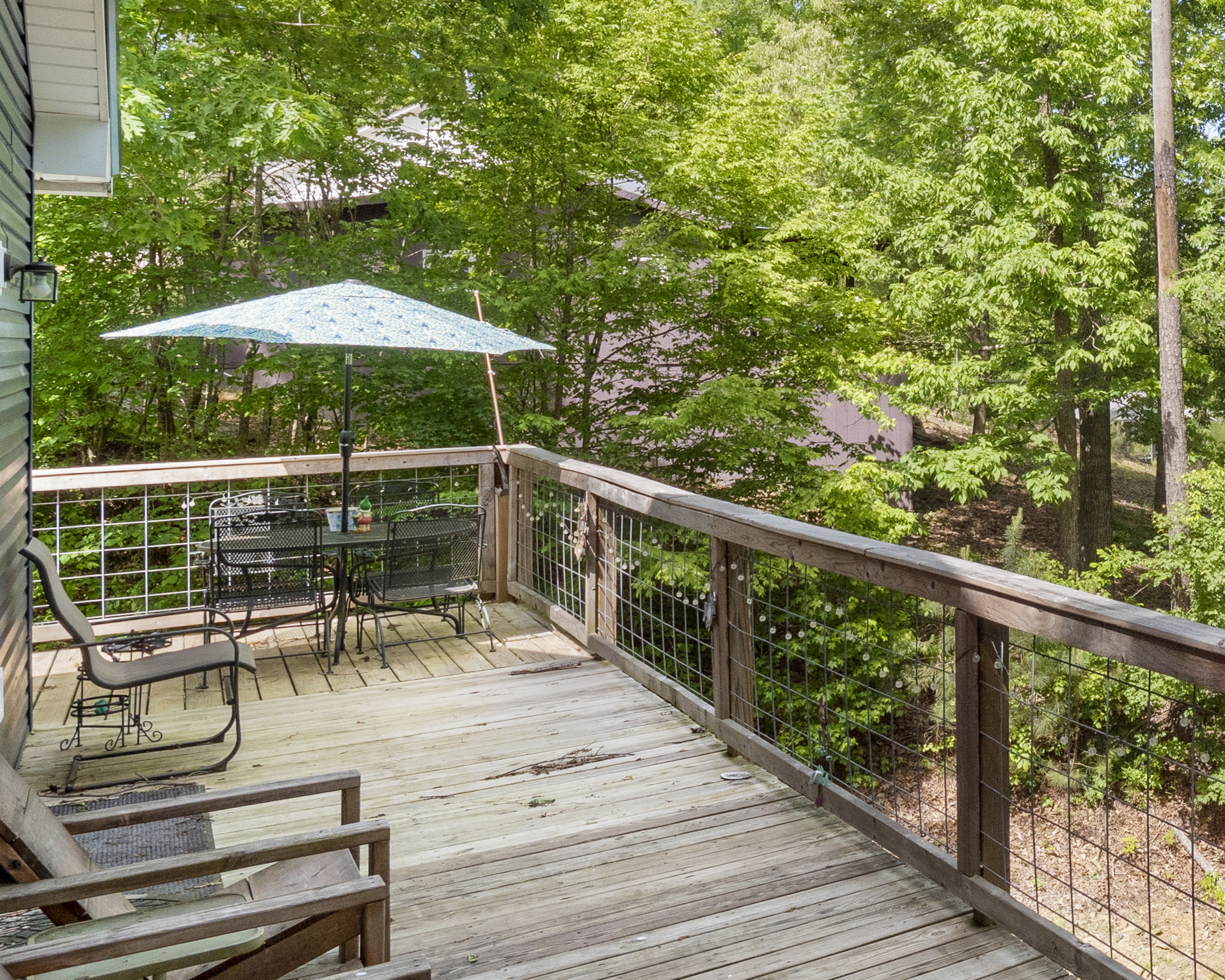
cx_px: 1371
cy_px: 433
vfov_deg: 42.2
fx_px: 1269
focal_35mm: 35
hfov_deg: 40.7
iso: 400
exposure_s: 1/125
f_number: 5.6
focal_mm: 8
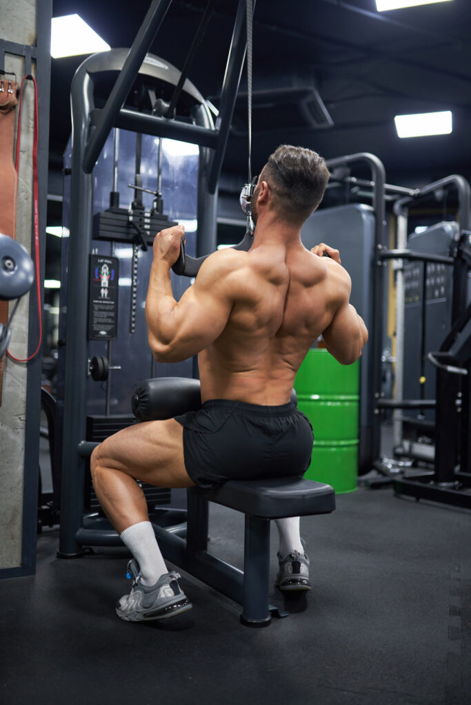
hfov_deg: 37.9
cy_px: 352
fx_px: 687
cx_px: 236
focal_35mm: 35
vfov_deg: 54.4
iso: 640
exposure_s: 1/100
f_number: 1.4
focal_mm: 35
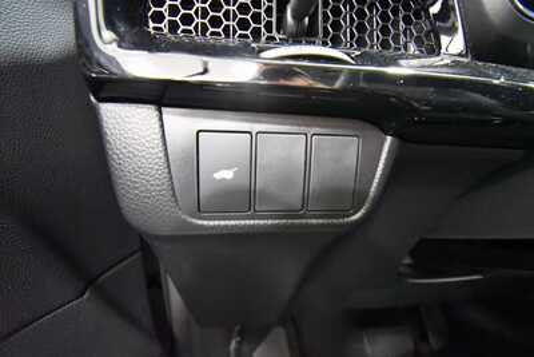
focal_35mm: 15
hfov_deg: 100.4
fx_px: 223
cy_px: 178
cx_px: 267
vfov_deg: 77.4
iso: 12800
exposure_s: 1/60
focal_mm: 10
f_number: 4.5
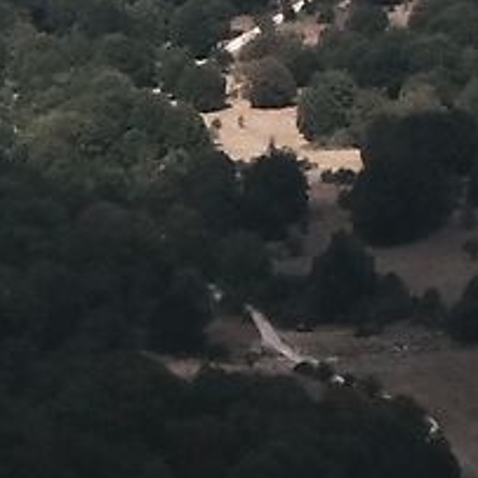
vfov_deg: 2.1
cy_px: -440
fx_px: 13029
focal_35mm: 834
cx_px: 1672
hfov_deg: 2.1
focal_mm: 55
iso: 800
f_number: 13
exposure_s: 1/1000
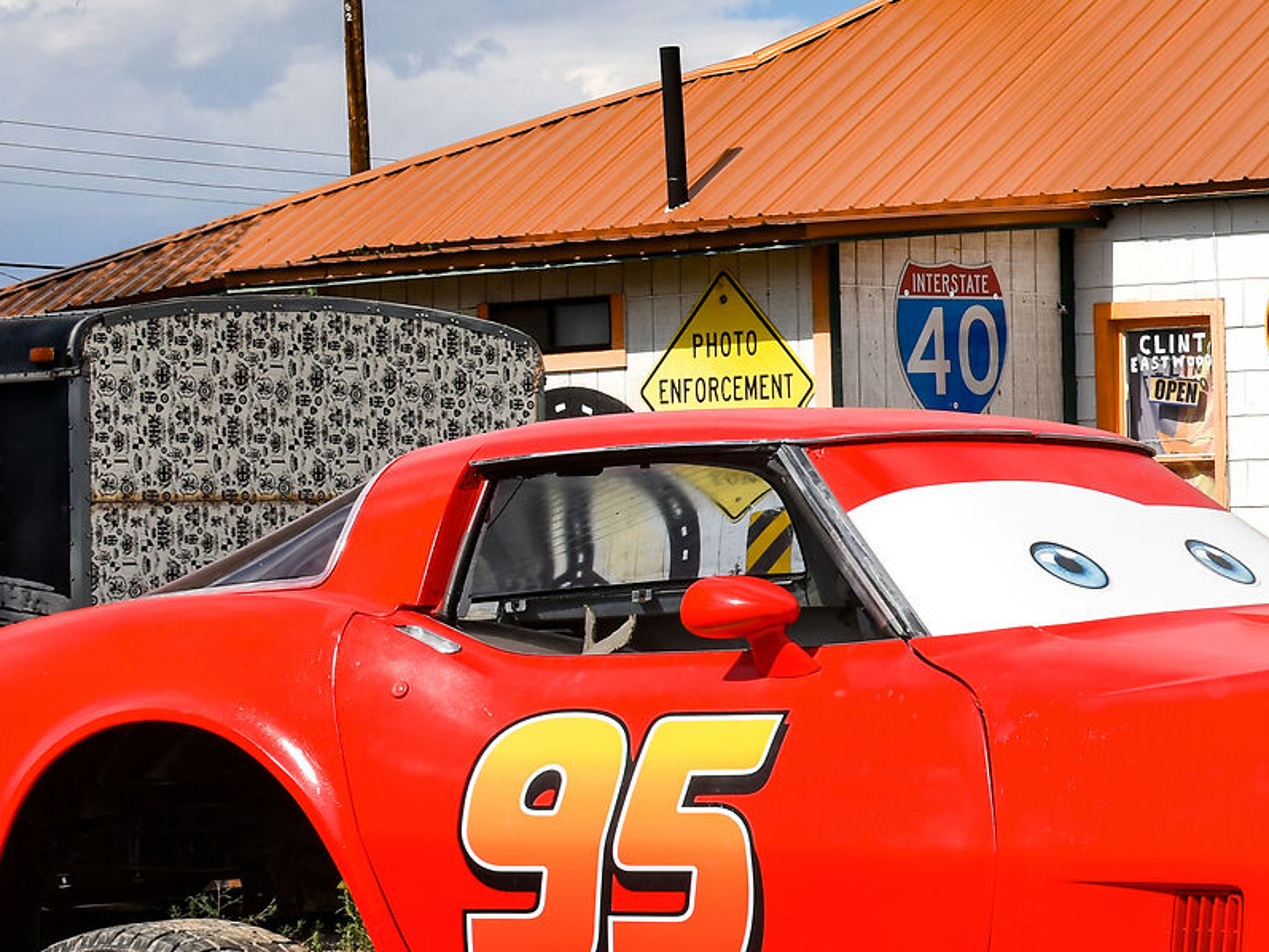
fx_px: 4033
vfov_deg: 13.5
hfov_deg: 16.9
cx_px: 1646
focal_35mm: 110
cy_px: 368
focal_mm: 38
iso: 160
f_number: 11
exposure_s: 1/200
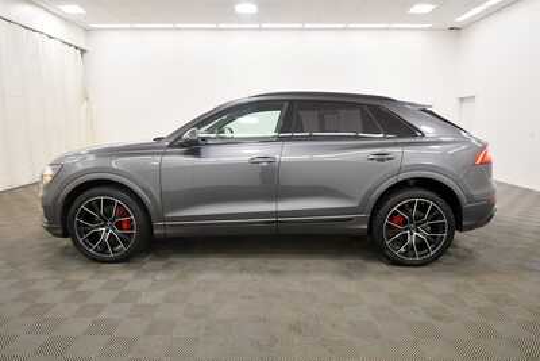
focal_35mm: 21
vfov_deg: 59.5
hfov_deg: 81.2
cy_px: 180
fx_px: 315
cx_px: 270
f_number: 5
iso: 900
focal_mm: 14
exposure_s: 1/125
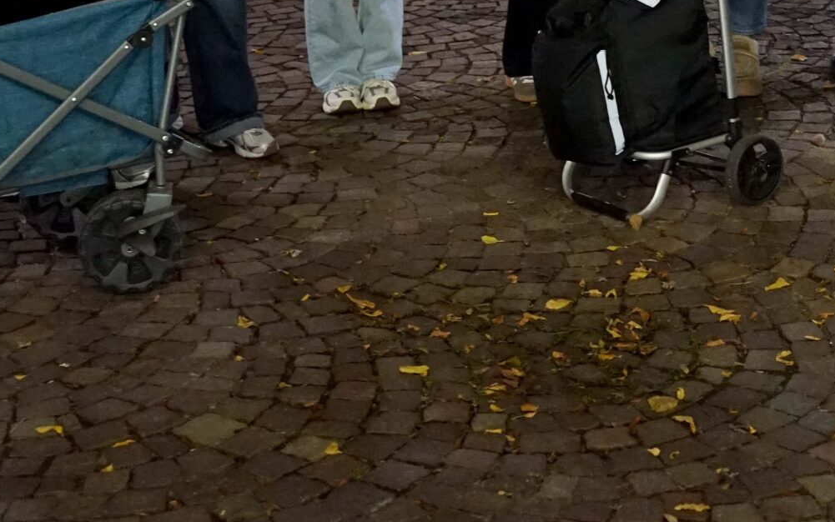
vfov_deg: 14.9
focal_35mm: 86
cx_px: 654
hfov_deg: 23.8
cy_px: -20
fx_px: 1957
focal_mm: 33
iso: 6400
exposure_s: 1/8
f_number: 4
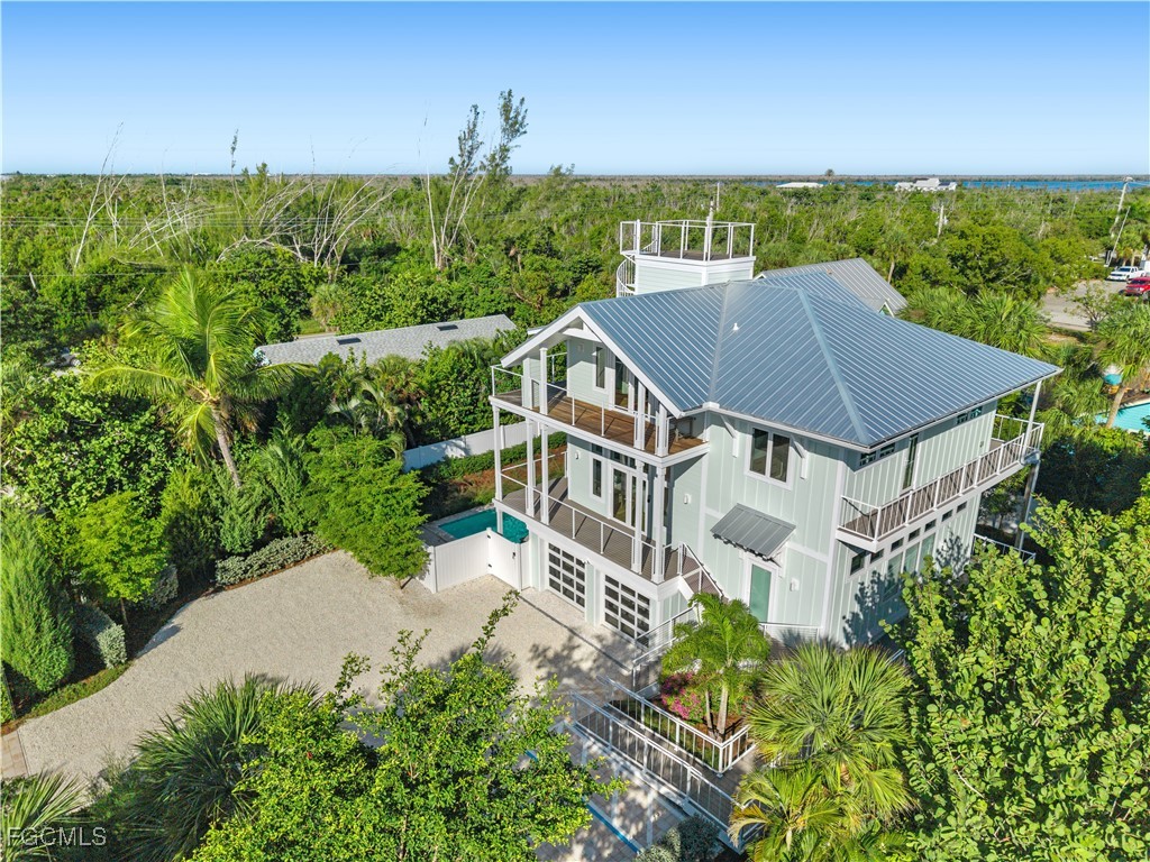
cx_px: 575
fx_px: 797
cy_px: 431
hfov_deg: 71.6
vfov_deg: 56.8
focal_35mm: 24
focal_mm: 8.67
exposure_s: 1/1000
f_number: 1.8
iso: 100
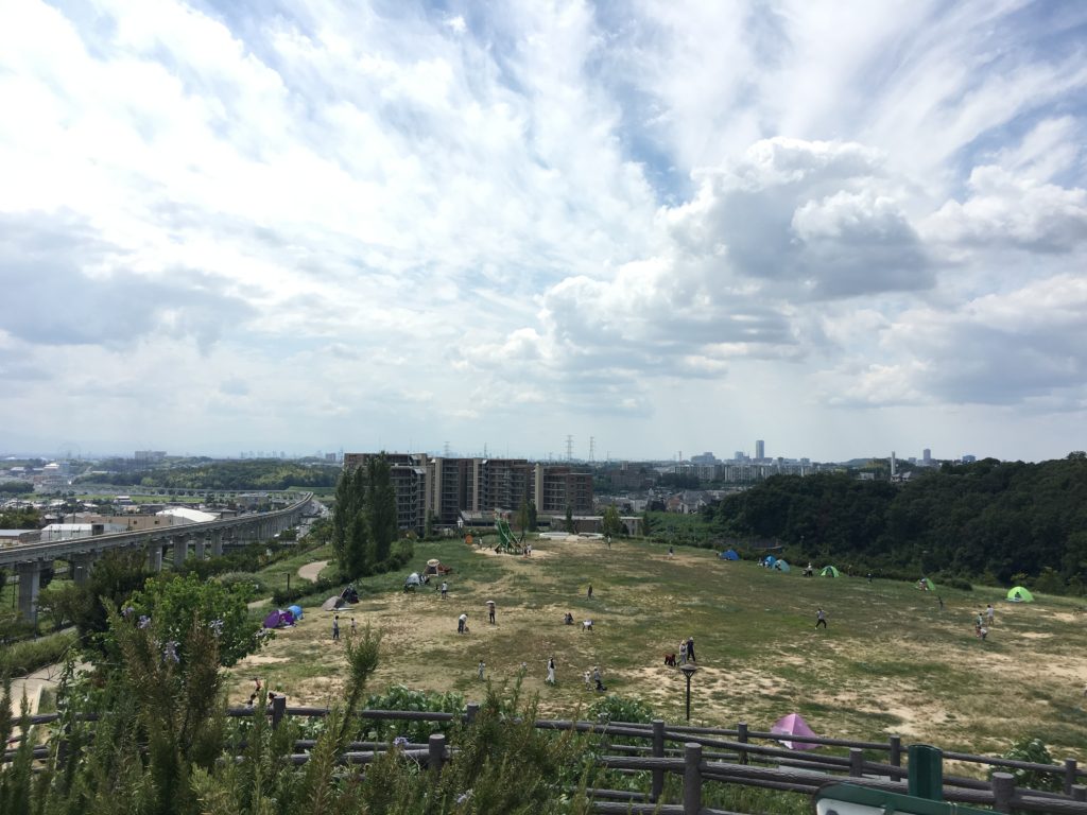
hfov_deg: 61.7
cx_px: 544
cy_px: 408
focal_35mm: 29
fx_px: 911
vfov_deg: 48.2
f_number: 2.2
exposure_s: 1/1709
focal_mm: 4.15
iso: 25
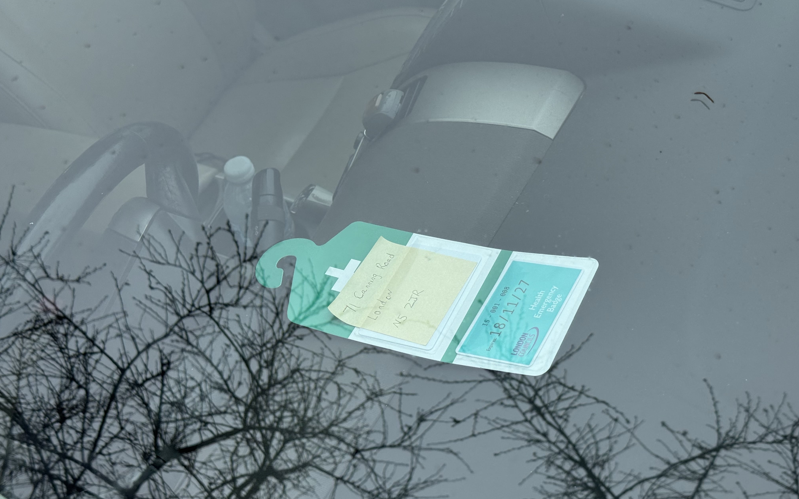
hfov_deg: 39.6
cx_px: 399
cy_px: 283
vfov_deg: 25.3
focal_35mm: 51
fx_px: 1110
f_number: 1.78
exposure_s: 1/1818
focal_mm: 6.76
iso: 64
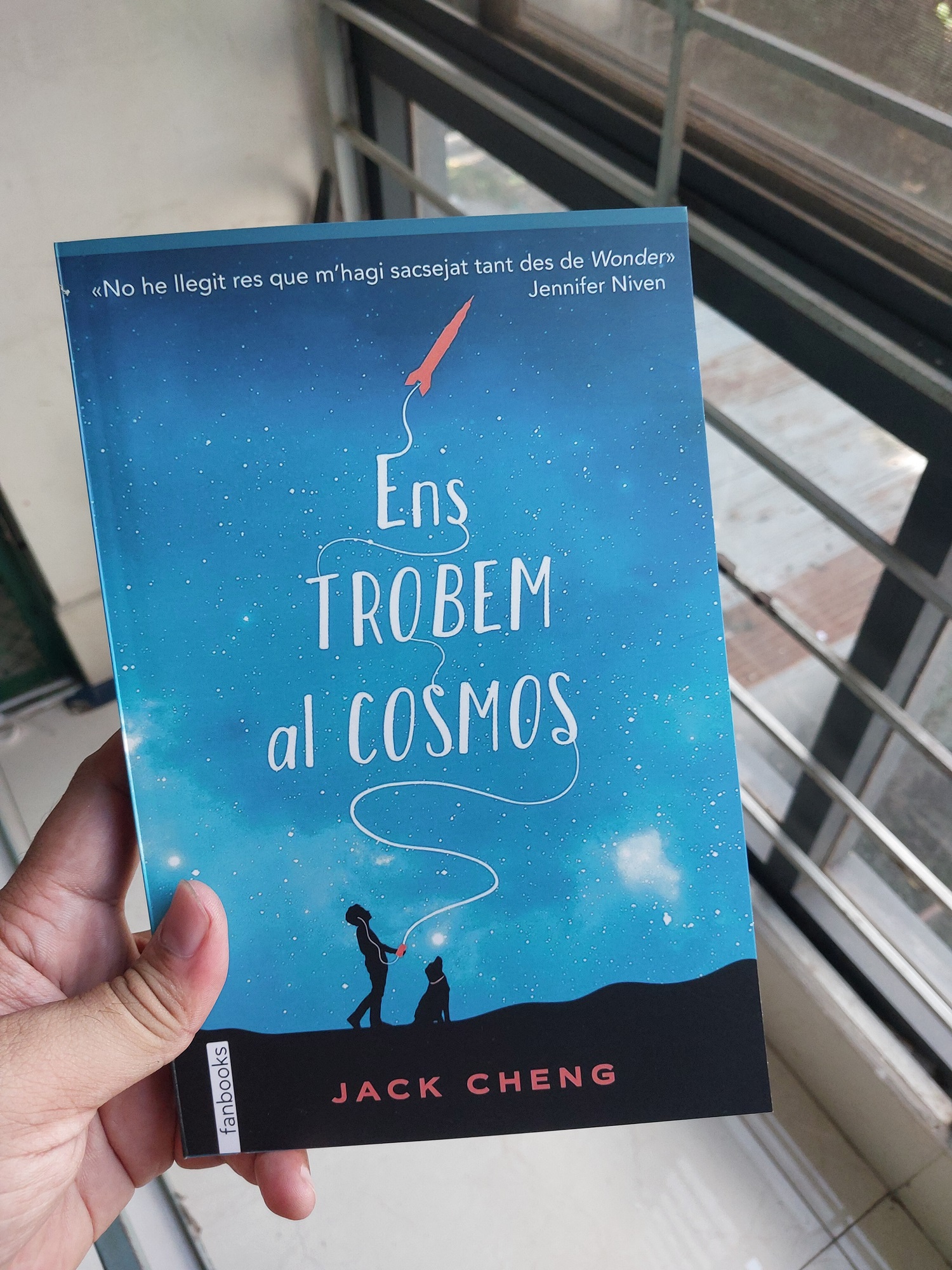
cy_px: 635
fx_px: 1100
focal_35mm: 30
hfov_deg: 46.8
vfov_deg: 60.0
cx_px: 476
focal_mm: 4.6
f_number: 1.8
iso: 125
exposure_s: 1/100
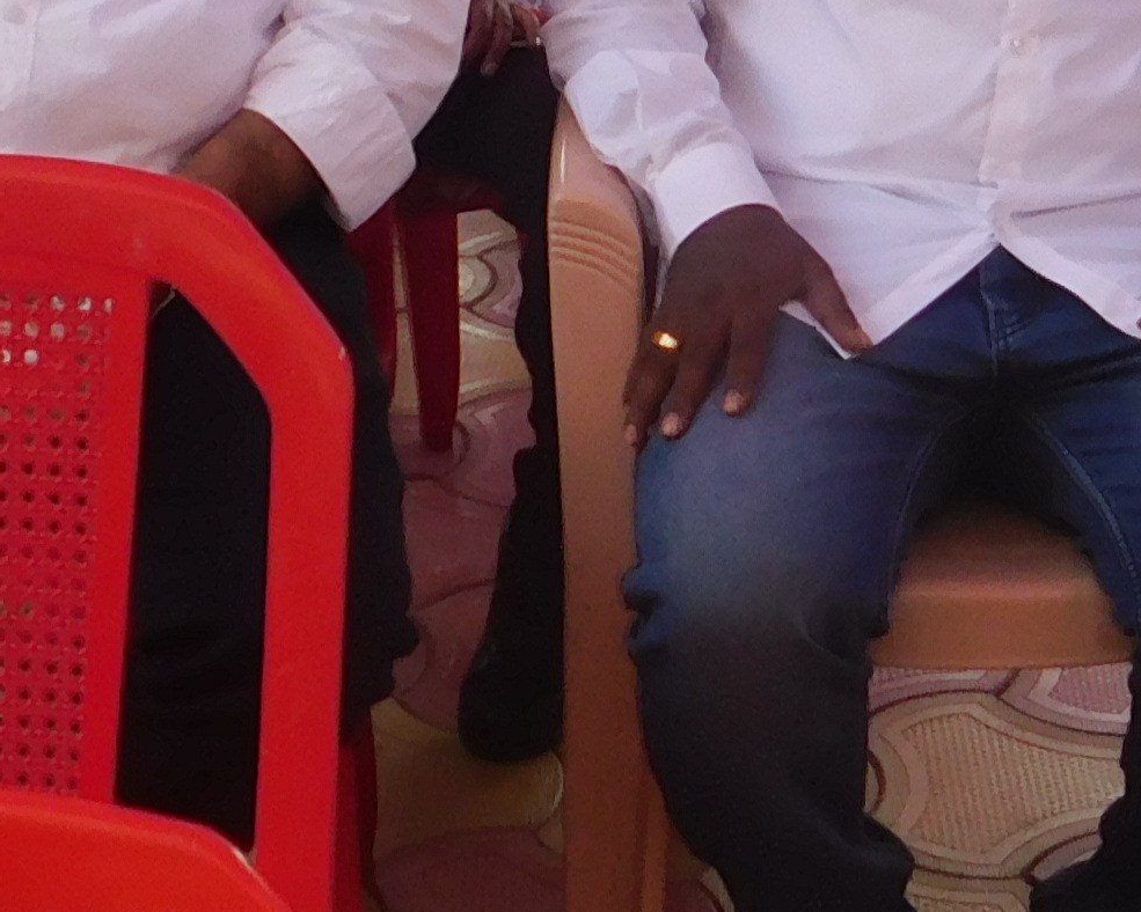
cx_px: 770
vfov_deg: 13.9
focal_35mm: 105
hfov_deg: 18.2
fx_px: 3546
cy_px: -385
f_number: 3
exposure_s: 1/400
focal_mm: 4
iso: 125
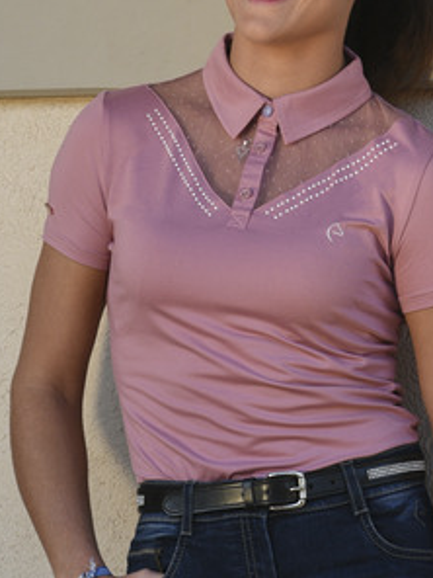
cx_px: 265
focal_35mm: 399
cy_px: 547
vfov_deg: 5.0
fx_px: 6655
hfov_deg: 3.7
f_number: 3.2
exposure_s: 1/400
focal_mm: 120
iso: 250
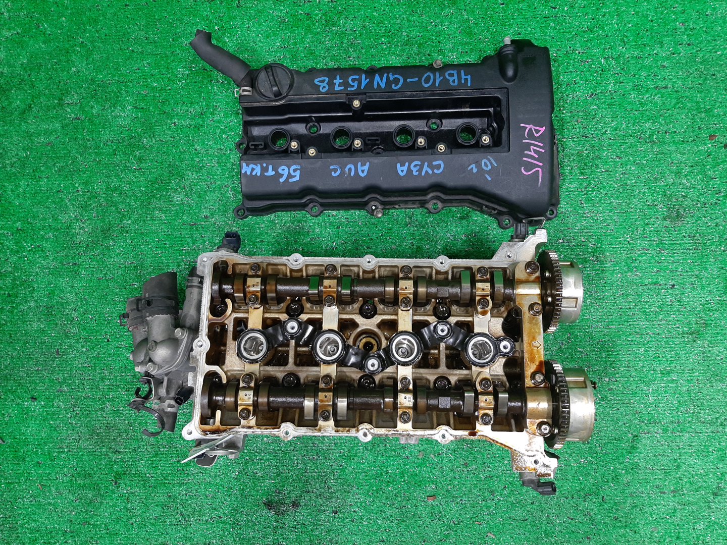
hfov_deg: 67.3
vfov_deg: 53.1
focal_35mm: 26
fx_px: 546
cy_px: 272
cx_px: 364
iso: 123
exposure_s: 1/50
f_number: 1.7
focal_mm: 3.93
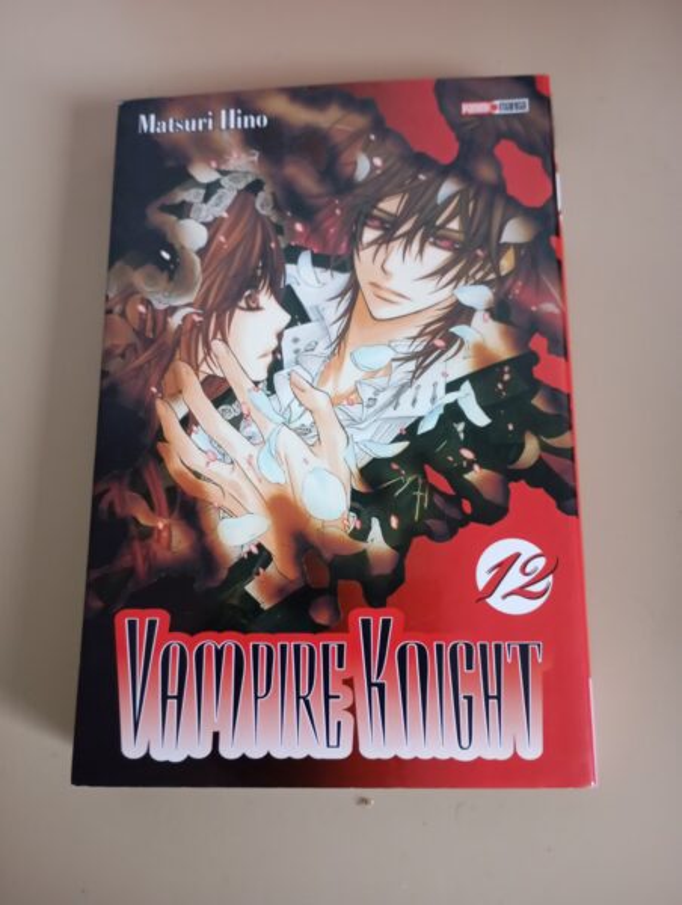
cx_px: 341
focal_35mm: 28
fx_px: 733
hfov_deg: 49.9
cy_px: 452
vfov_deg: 63.4
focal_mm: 4.27
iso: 2944
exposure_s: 1/20
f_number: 1.8
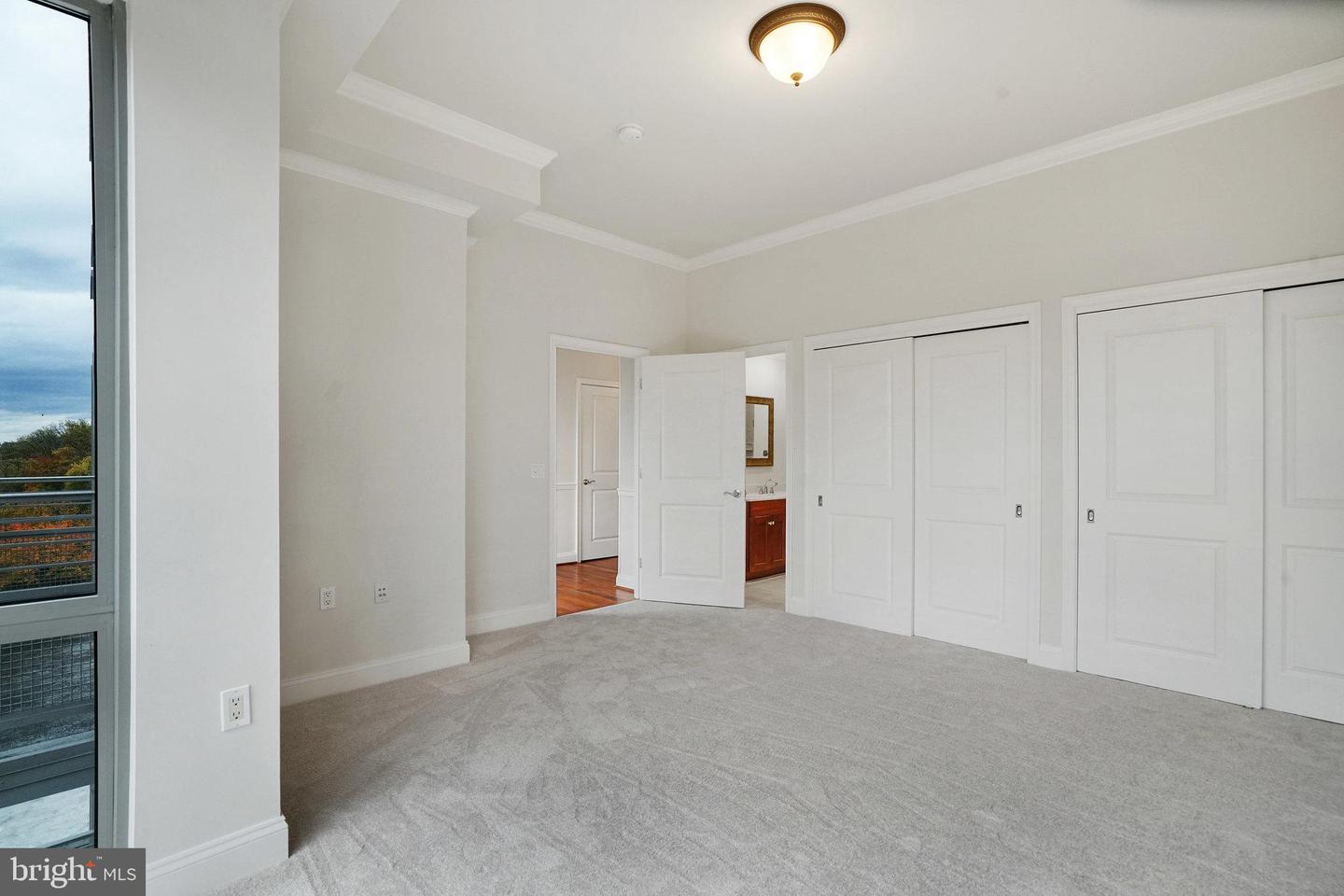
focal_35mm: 16
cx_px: 672
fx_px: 597
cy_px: 448
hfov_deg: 96.7
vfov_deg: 73.7
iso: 1250
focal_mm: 16
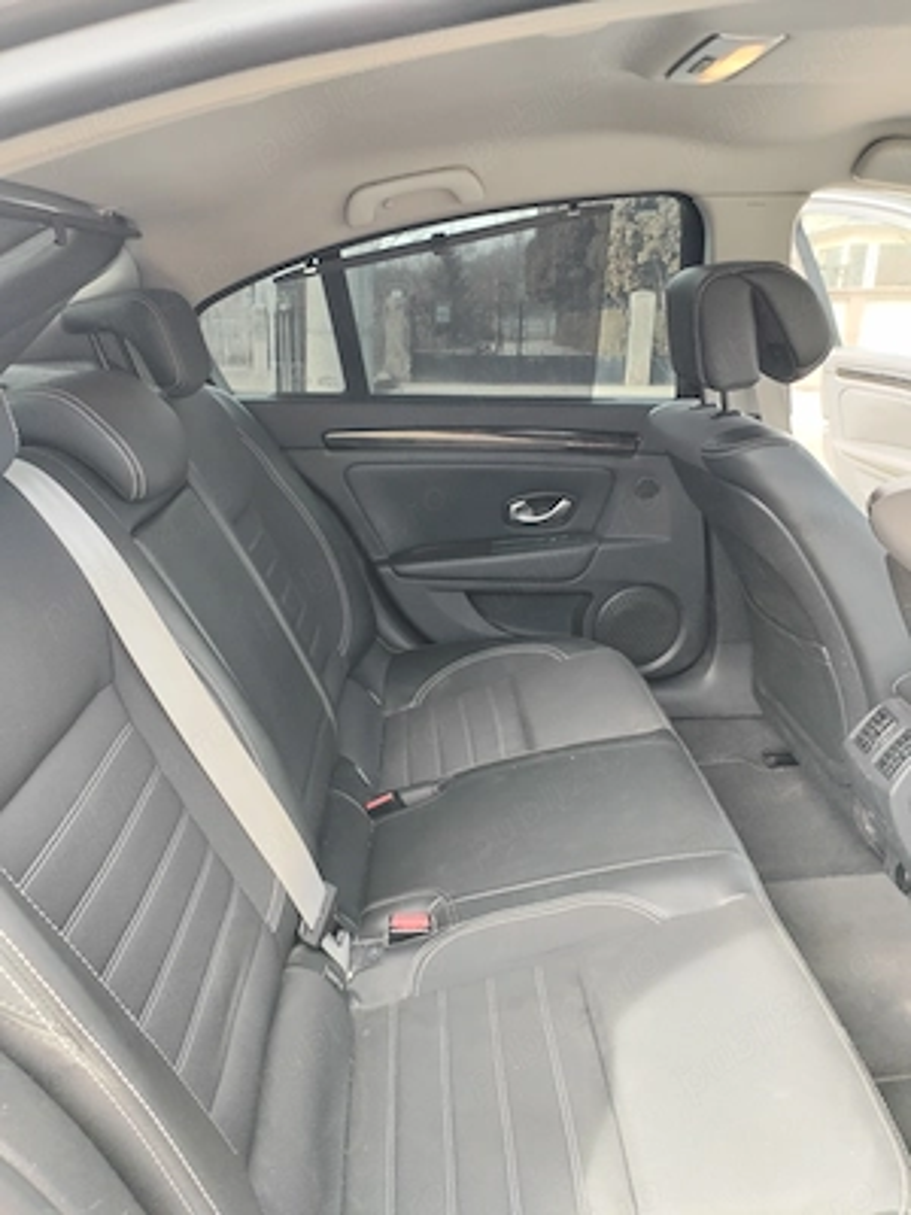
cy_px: 608
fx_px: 1018
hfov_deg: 48.2
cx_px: 456
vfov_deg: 61.7
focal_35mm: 29
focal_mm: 4.75
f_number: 1.8
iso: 139
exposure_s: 1/50
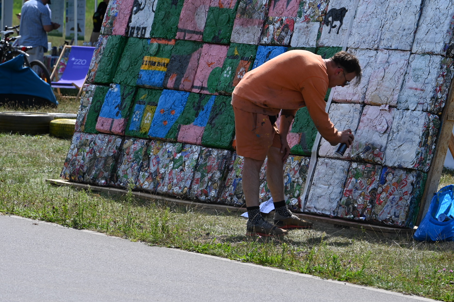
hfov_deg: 8.8
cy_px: 110
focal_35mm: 233
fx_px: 2937
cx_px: 263
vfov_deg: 5.9
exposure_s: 1/125
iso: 100
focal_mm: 180
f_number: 10
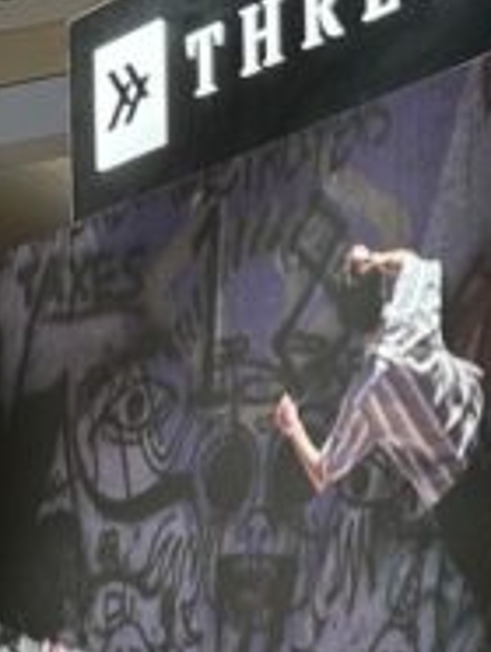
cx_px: 701
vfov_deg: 14.1
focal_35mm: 132
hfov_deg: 10.9
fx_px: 2491
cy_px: 946
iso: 80
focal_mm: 6.86
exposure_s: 1/1541
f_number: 1.78
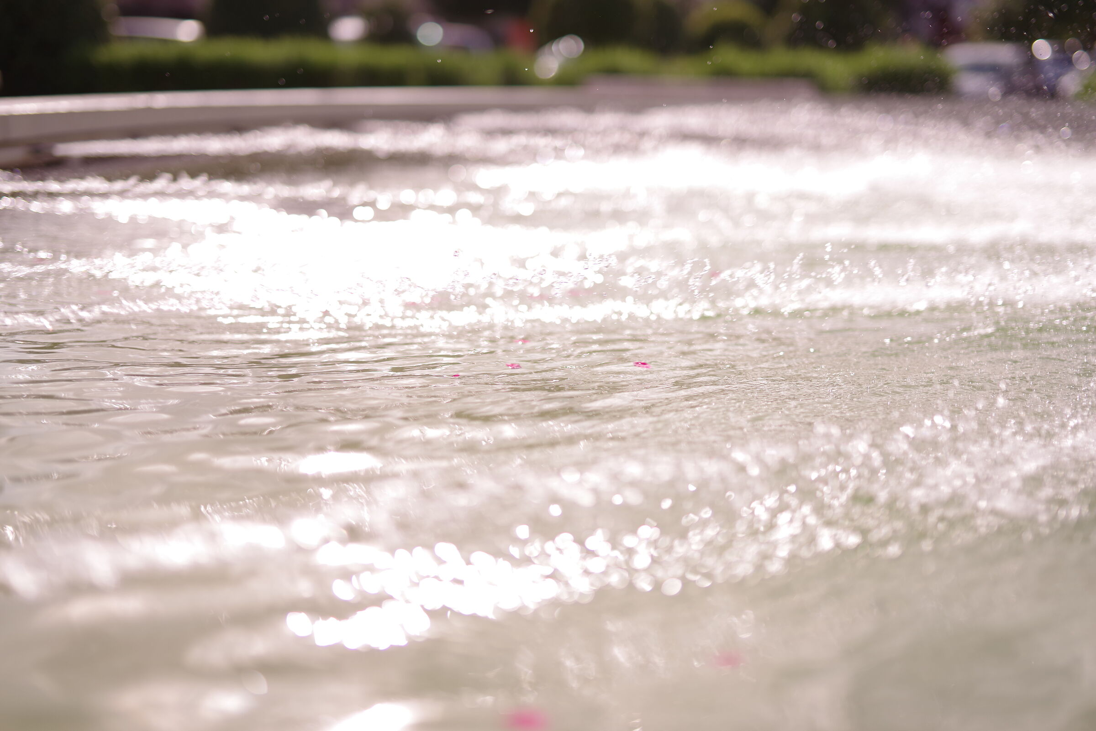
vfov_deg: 27.0
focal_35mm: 50
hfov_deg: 39.6
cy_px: 366
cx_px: 548
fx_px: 1523
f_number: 1.4
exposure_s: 1/8000
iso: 100
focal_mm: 50
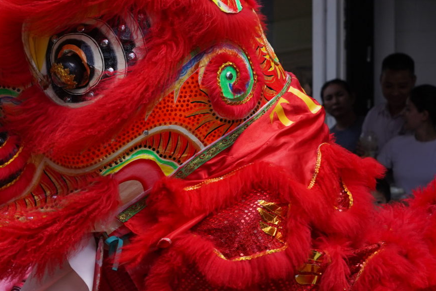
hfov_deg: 13.4
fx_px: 1793
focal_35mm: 148
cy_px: 264
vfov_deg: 9.2
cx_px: -134
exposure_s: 1/1000
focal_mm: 50
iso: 320
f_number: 5
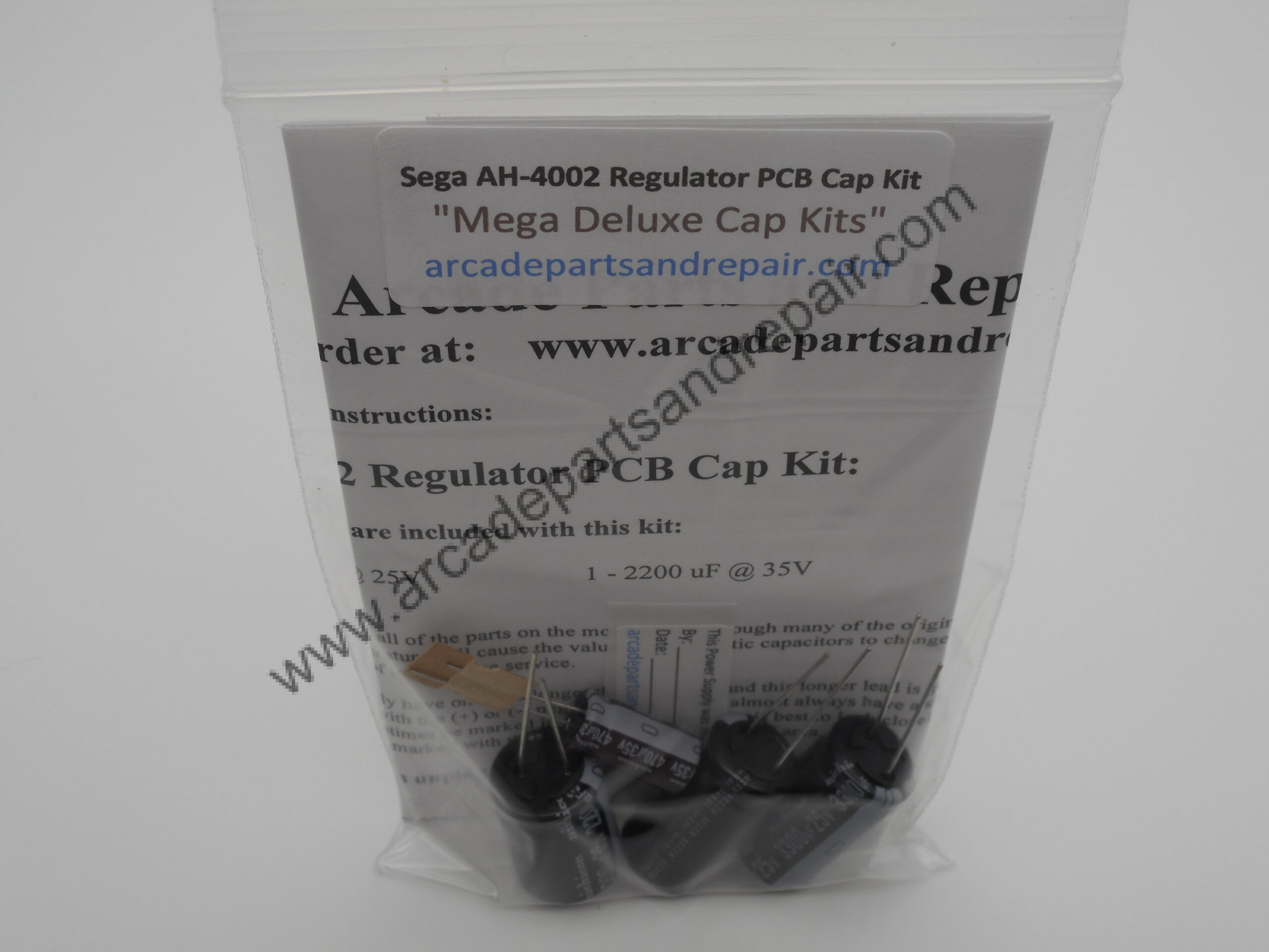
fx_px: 1870
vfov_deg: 28.6
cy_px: 476
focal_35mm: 51
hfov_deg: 37.5
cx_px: 634
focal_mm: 9.1
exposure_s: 1/125
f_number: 4.9
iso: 80
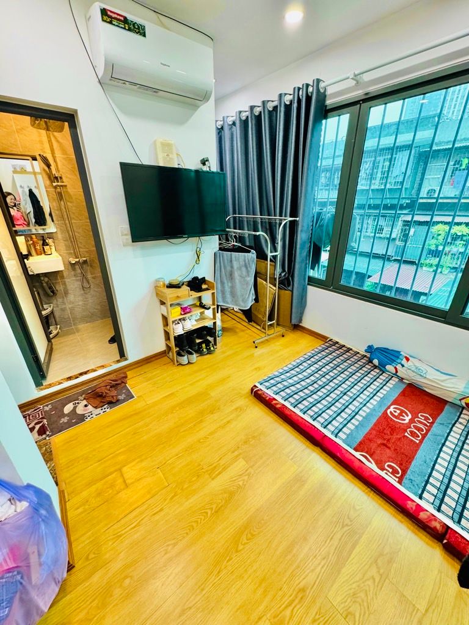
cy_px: 312
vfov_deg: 102.1
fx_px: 253
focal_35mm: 14
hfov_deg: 85.7
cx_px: 234
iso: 250
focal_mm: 2.22
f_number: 2.2
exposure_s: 1/50
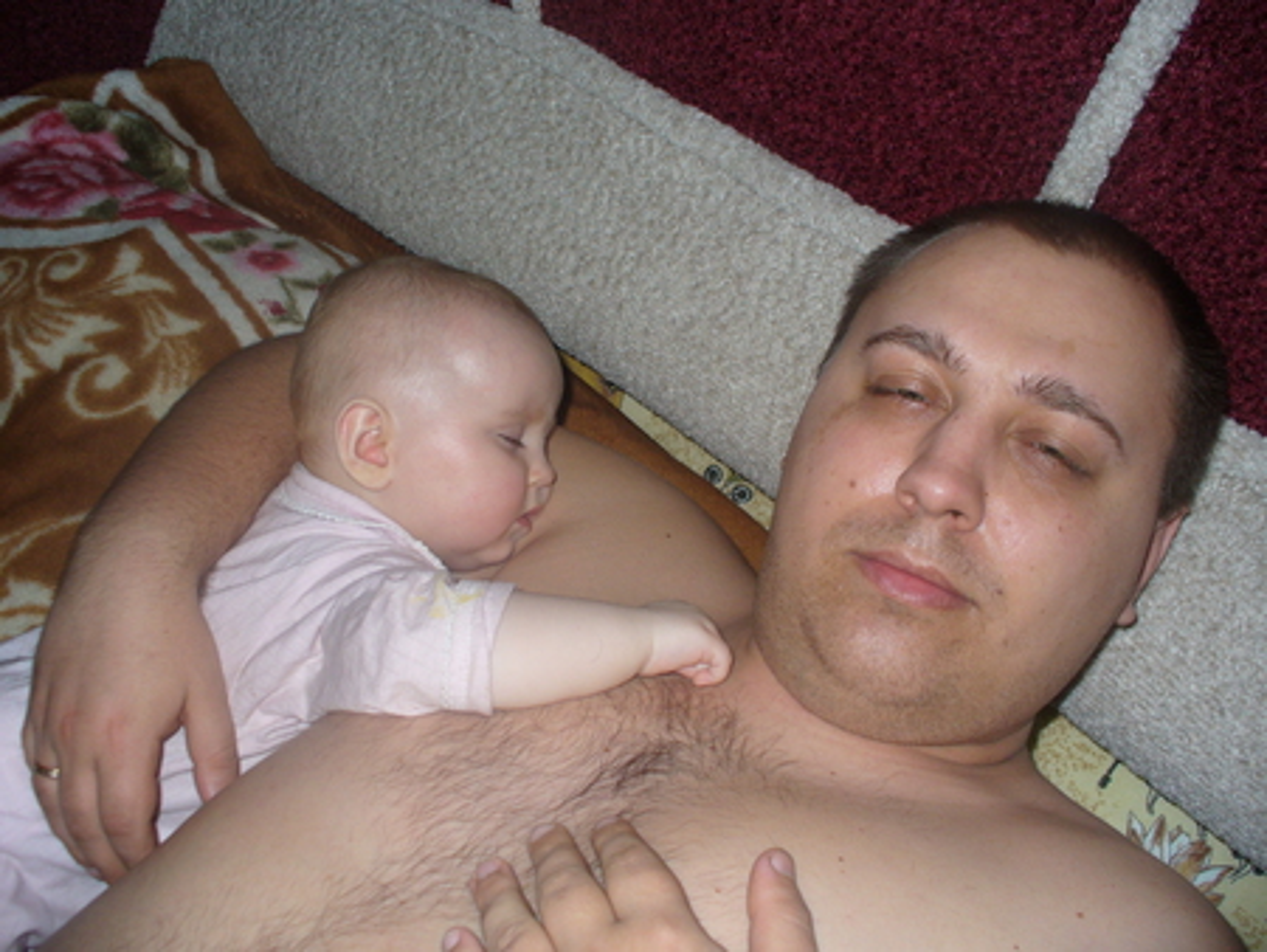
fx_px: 1355
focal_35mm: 37
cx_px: 634
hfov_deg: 50.1
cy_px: 476
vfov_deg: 38.7
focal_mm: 6.1
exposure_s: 1/60
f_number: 2.8
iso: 100
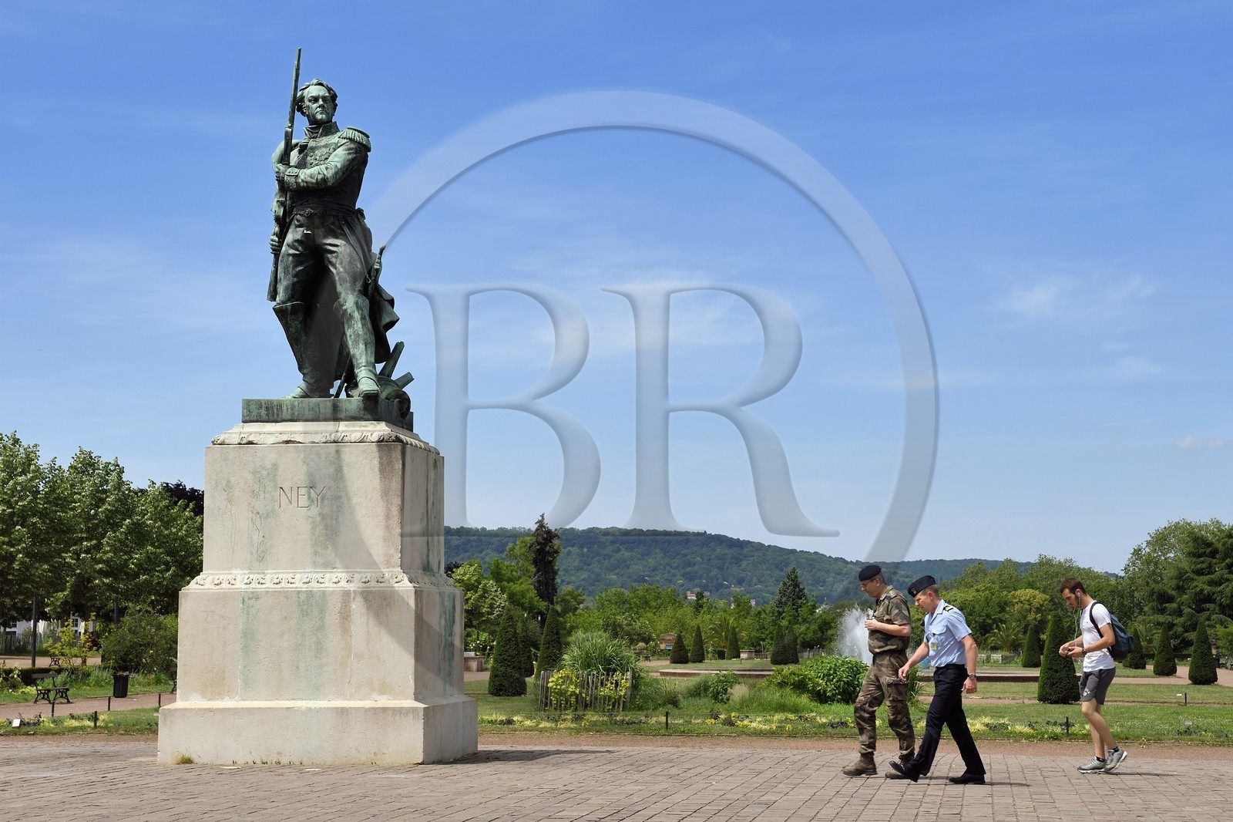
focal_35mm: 70
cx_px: 616
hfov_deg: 28.8
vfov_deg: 19.4
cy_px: 411
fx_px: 2397
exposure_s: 1/250
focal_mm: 70
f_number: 14
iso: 200
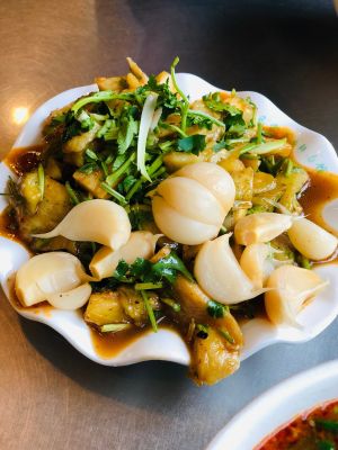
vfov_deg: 36.8
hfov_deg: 28.0
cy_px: 225
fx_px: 677
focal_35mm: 52
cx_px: 169
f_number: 2.4
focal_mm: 6
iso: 40
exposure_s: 1/50
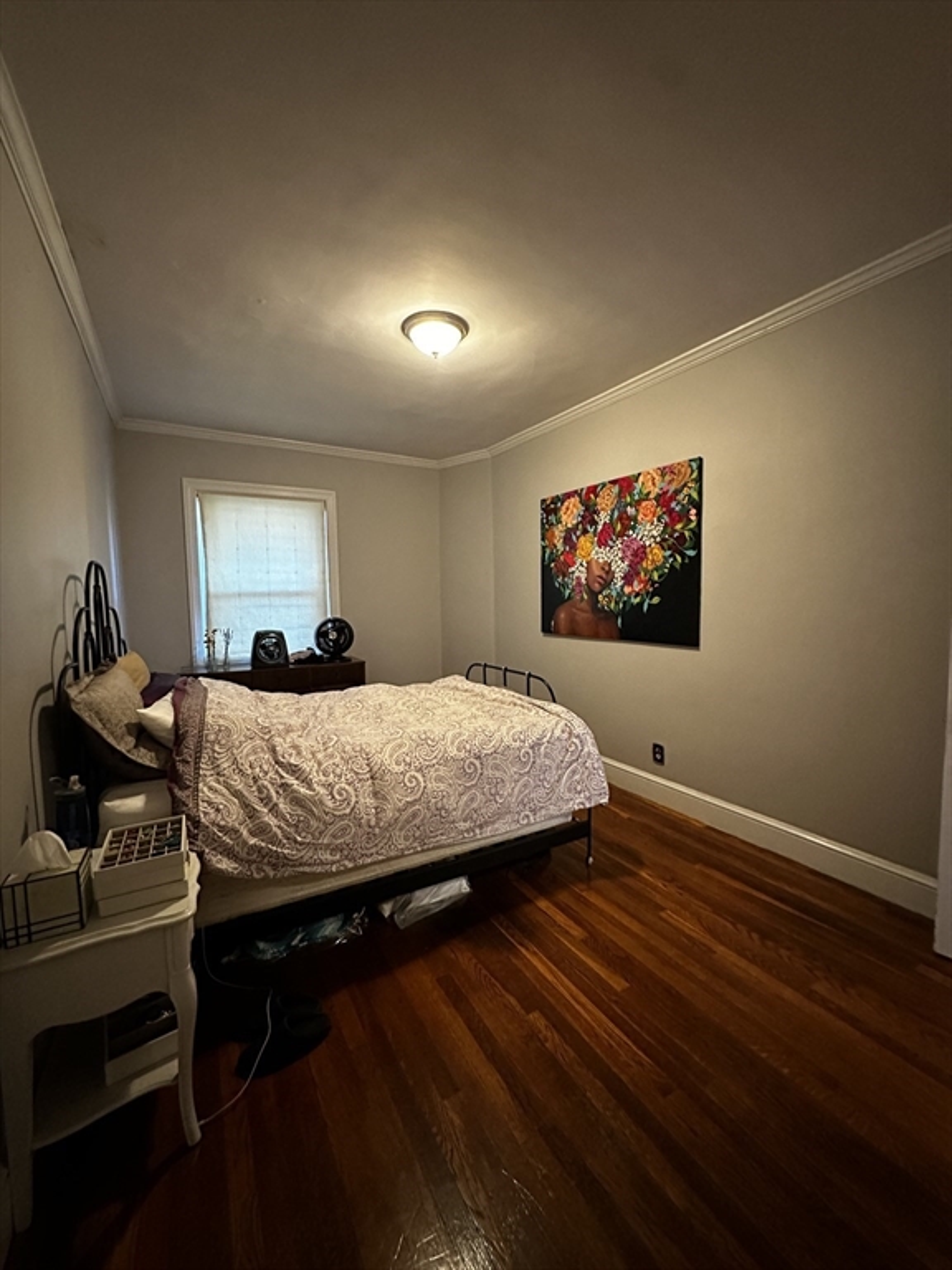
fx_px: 513
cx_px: 476
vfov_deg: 102.1
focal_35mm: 14
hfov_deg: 85.7
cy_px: 635
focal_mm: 2.22
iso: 1000
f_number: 2.2
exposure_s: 1/60
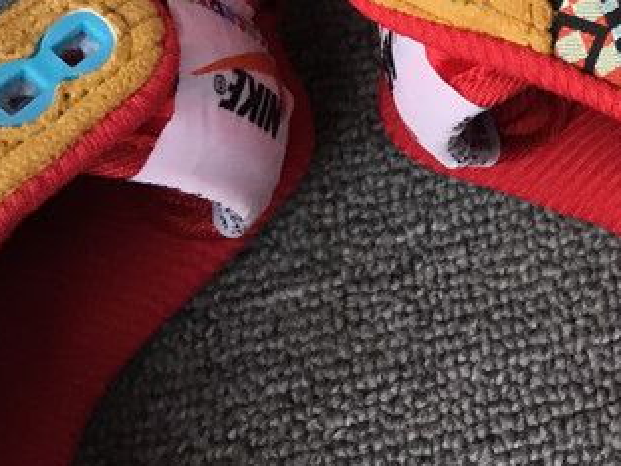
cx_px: 788
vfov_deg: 15.8
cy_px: -140
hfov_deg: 20.3
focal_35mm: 89
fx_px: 1597
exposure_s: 1/33
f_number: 2.4
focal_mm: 3.3
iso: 40
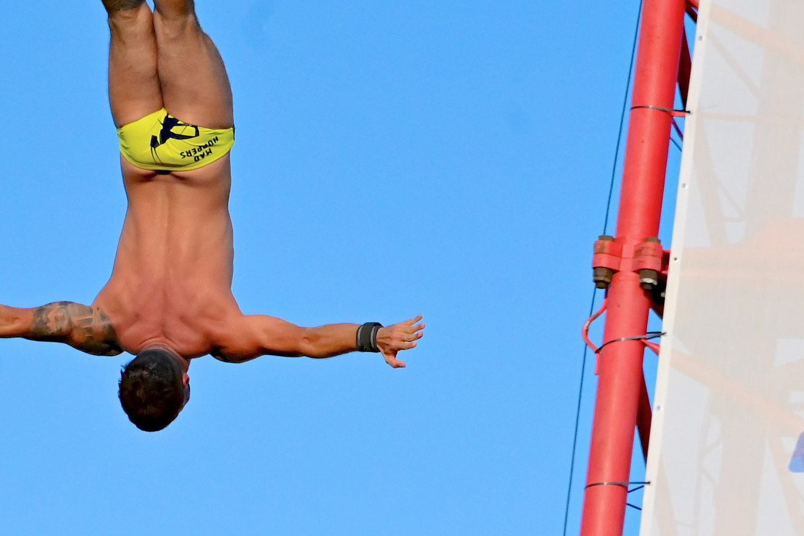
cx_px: 516
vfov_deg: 1.9
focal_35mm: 726
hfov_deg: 2.8
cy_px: 93
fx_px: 16217
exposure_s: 1/8000
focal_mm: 250
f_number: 8
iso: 3200
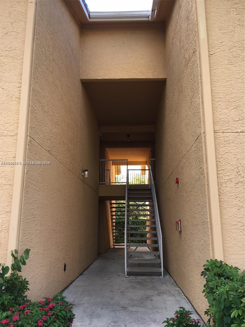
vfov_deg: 61.7
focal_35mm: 29
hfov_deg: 48.2
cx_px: 122
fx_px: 274
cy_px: 164
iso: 25
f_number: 2.2
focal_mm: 4.15
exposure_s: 1/204
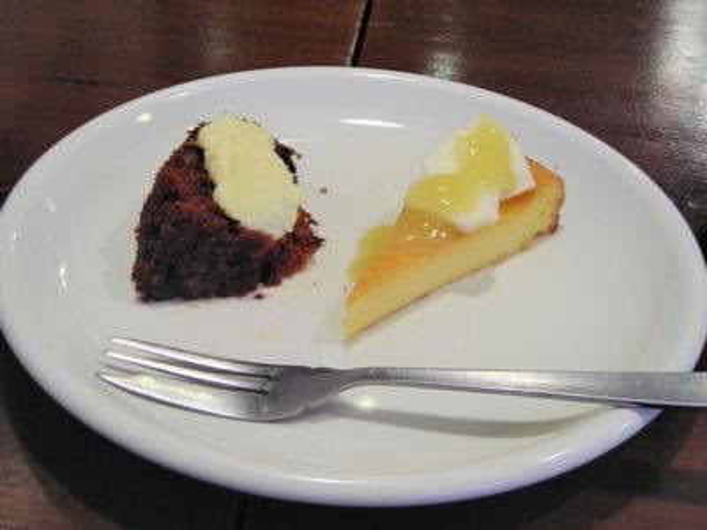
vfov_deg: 22.6
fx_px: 1328
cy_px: 265
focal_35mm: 65
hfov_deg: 29.8
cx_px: 354
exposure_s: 1/5.7
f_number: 3.9
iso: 50
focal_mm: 10.8
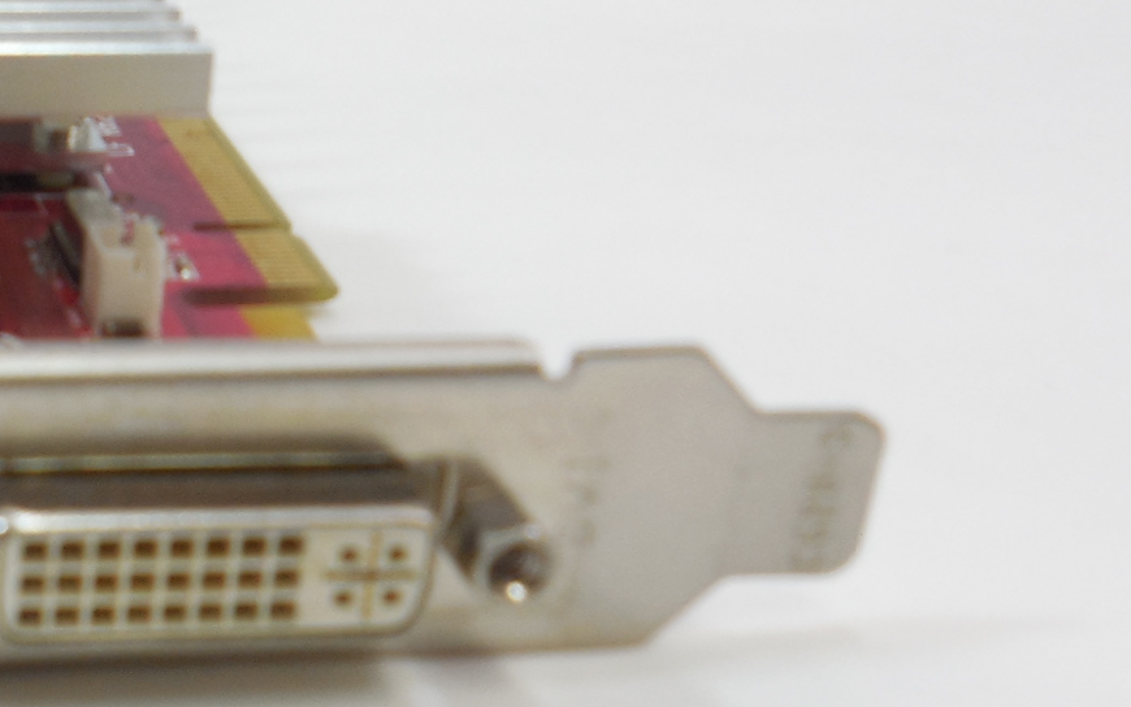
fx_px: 2220
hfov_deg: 25.1
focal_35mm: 72
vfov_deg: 18.1
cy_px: 420
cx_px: -300
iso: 125
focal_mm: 4.6
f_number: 3.5
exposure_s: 1/50
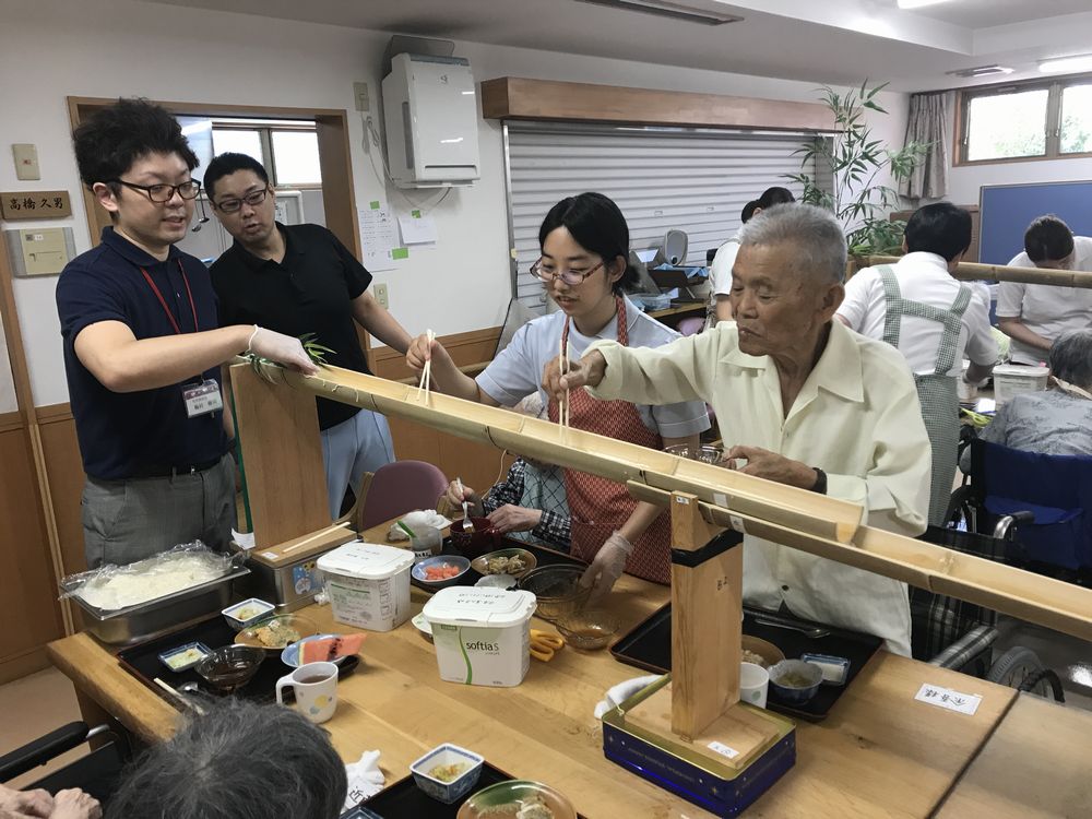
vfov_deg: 49.7
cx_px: 546
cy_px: 410
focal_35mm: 28
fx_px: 883
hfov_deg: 63.4
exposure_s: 1/30
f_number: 1.8
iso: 25
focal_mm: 3.99
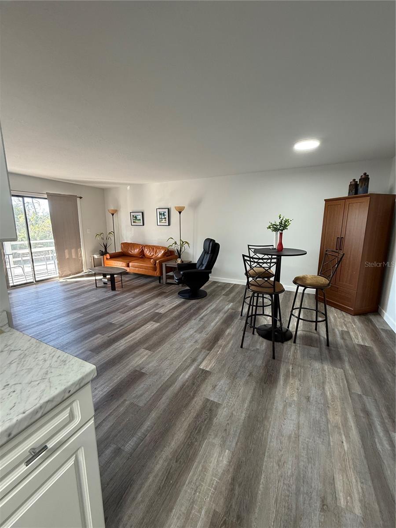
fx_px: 214
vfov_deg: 102.1
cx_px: 198
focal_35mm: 14
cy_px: 264
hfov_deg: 85.7
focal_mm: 2.22
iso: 200
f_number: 2.2
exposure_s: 1/60
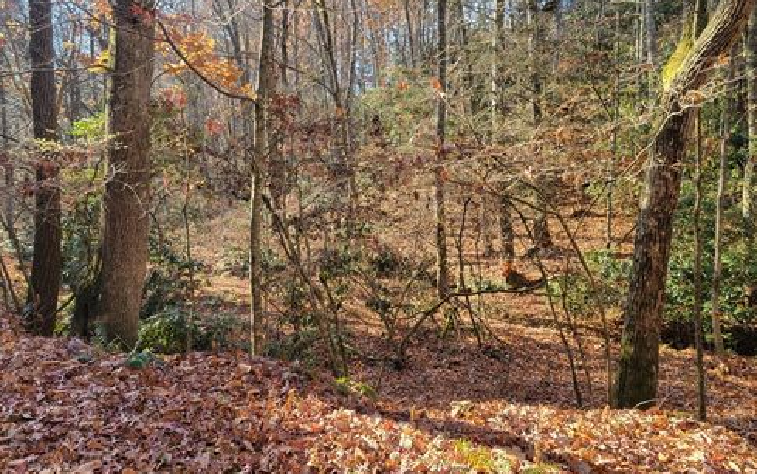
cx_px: 376
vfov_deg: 47.5
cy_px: 205
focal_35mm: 26
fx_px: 537
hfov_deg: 70.4
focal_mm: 6.7
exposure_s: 1/120
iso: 32
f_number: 1.8
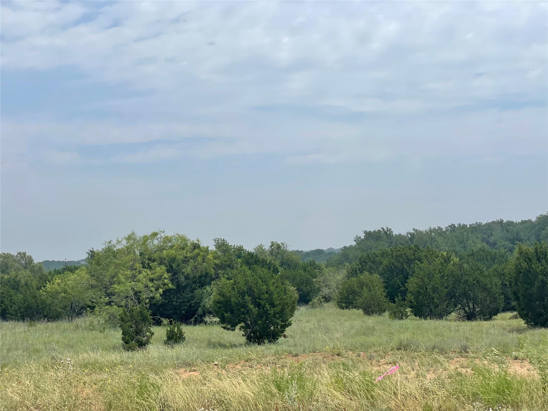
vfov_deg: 28.0
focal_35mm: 52
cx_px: 274
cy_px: 206
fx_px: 823
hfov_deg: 36.8
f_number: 2
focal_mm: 6
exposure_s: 1/3195
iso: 25
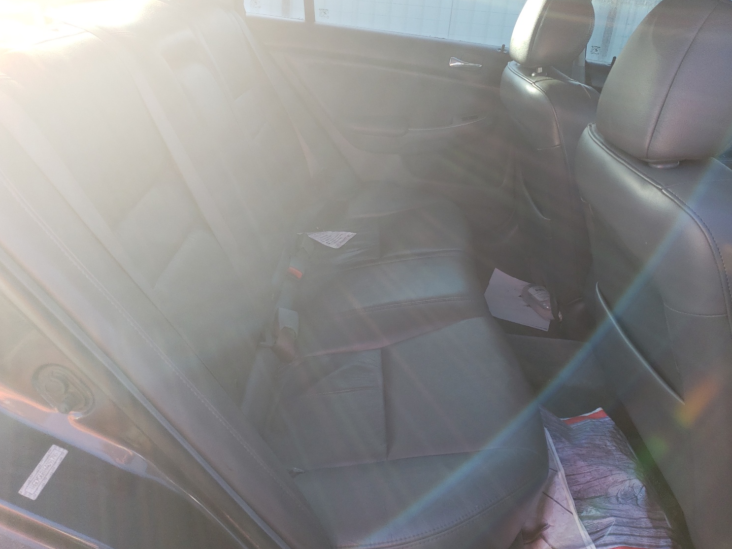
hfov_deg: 63.4
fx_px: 592
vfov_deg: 49.7
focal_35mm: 28
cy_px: 265
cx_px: 374
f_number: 1.5
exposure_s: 1/208
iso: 50
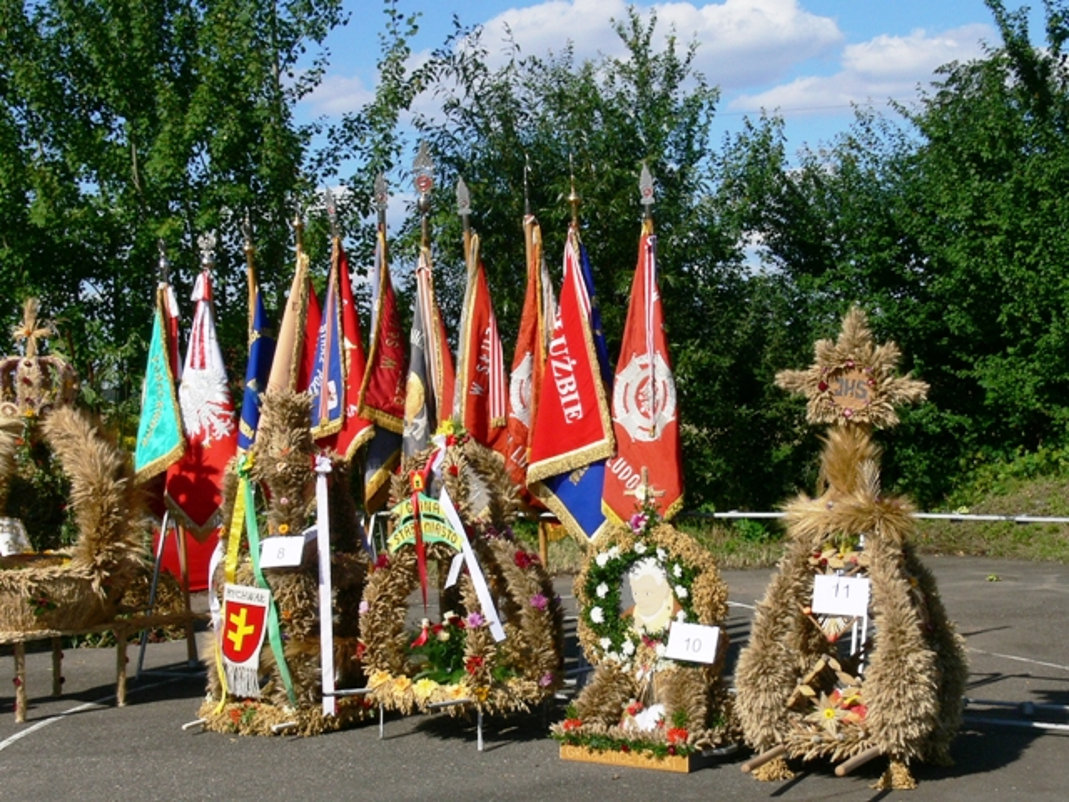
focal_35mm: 63
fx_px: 1946
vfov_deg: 23.3
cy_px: 401
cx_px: 534
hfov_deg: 30.7
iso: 80
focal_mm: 10.8
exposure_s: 1/400
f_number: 7.1
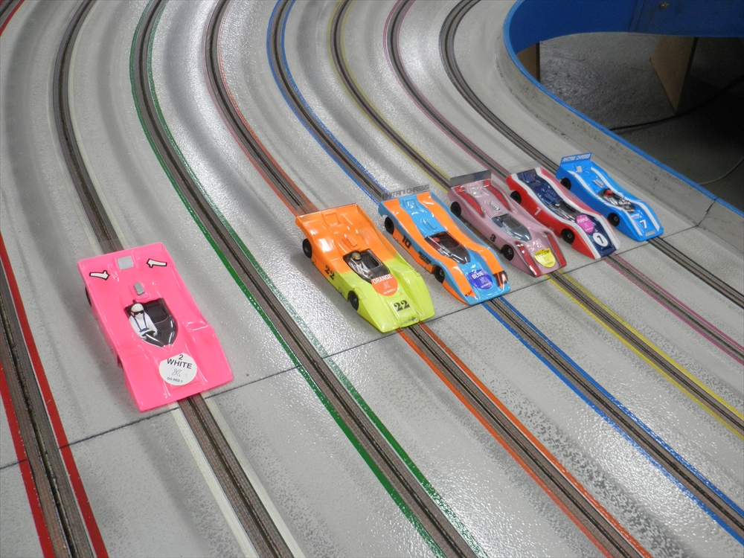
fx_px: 602
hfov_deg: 63.4
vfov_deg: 49.7
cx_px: 372
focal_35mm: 28
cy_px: 279
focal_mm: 5
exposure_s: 1/30
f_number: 3
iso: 160
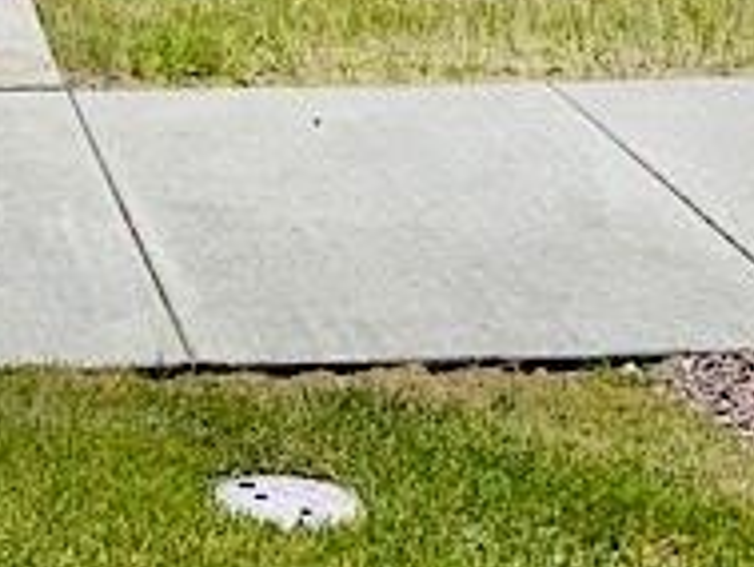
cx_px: -255
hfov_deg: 19.0
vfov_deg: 13.8
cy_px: -469
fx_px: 2071
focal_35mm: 95
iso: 80
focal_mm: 6.76
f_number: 1.78
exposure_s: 1/6173
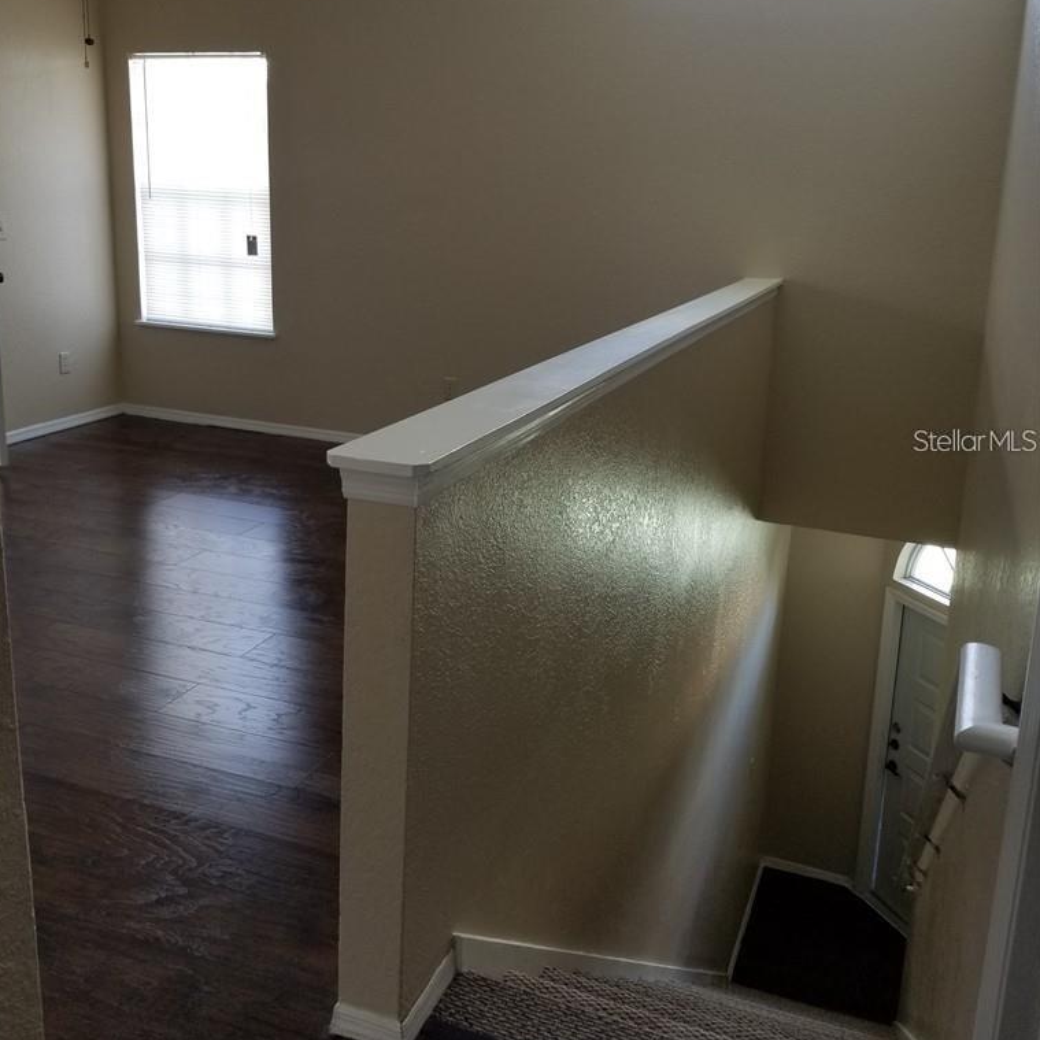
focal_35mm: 31
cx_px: 517
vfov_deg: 52.3
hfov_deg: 52.5
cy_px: 440
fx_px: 1054
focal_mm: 4.25
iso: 64
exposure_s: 1/50
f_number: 1.7
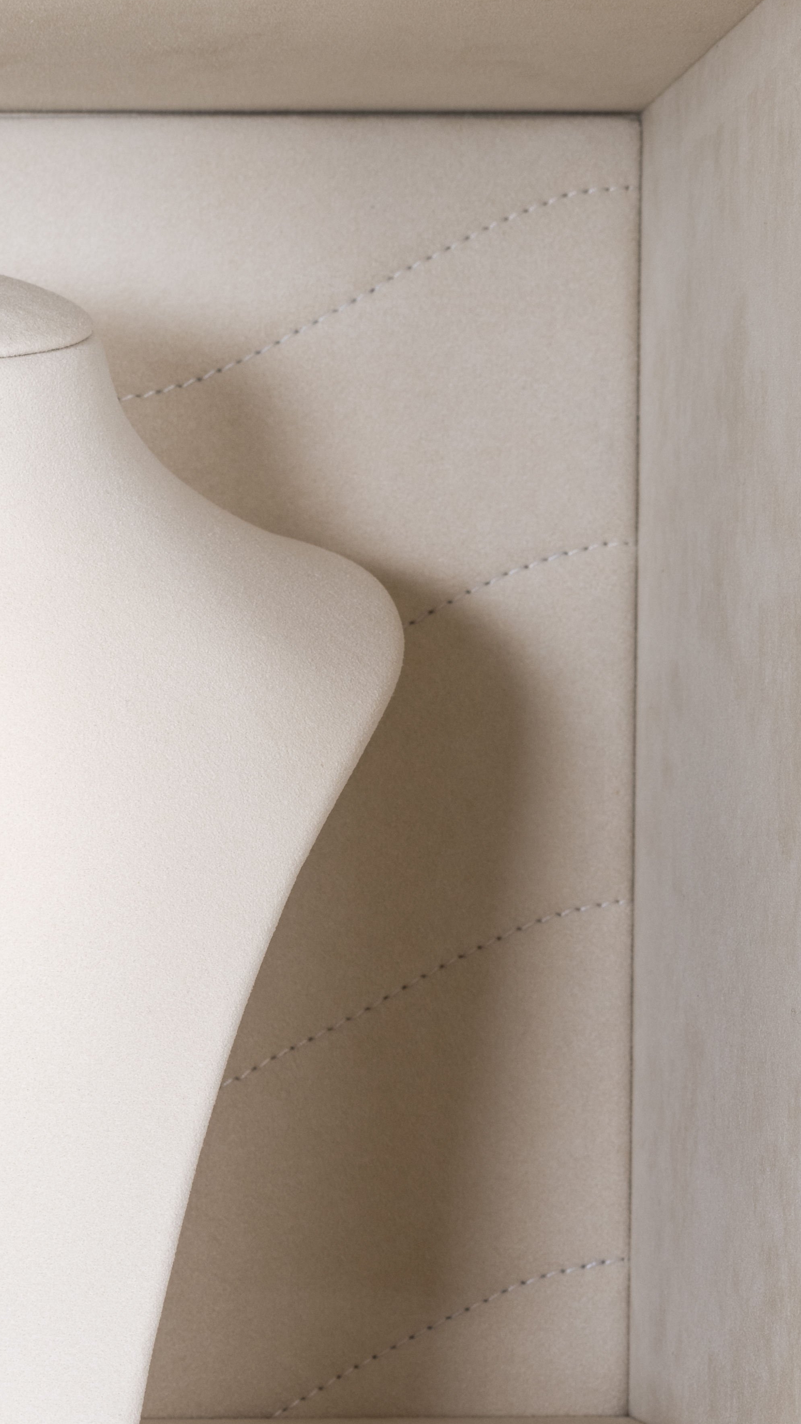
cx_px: -173
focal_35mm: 122
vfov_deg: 17.3
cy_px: 1261
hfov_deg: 9.8
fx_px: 4606
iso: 100
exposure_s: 1/200
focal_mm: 50
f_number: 10
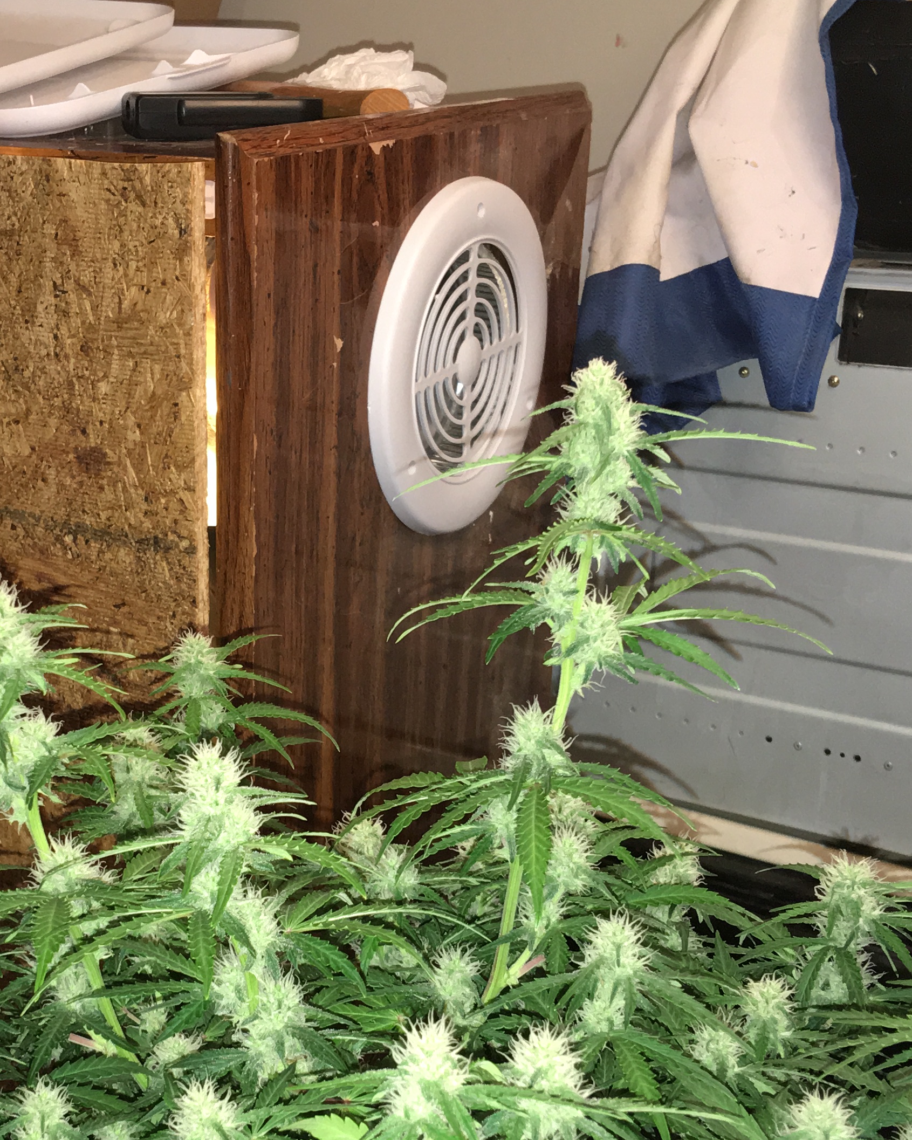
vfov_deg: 34.6
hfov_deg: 27.8
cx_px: 250
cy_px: 702
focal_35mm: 54
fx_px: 1822
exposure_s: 1/16
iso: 100
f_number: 2.2
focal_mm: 4.15
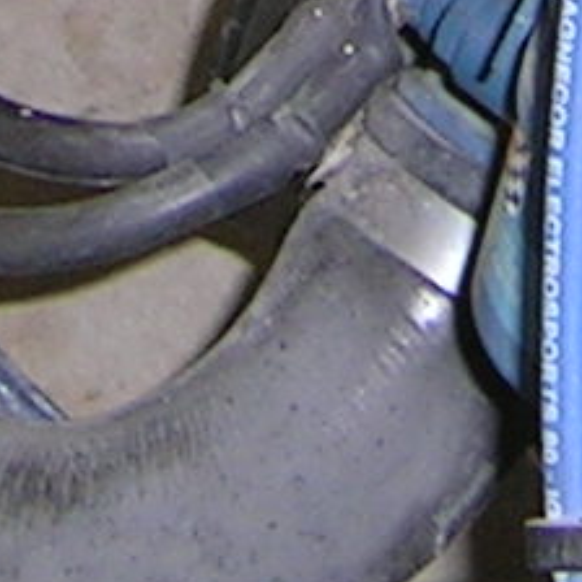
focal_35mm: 283
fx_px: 5383
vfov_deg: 5.8
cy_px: -1169
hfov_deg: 6.2
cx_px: 509
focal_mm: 5.4
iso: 50
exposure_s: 1/60.1
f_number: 2.8
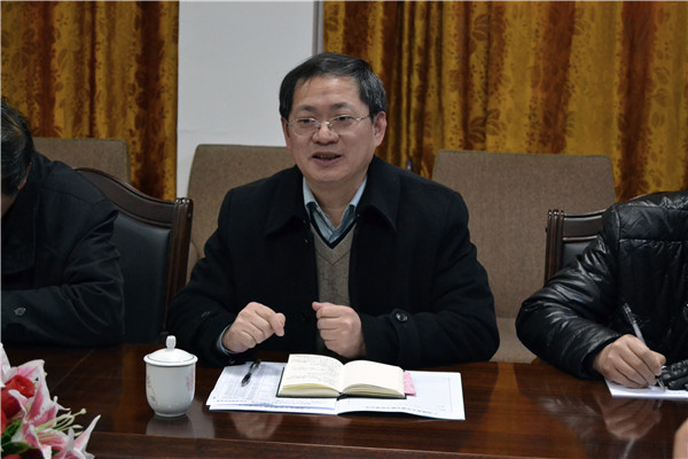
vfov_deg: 16.6
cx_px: 344
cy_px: 230
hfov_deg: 24.6
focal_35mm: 82
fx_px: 1577
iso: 3200
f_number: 5.6
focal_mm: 55
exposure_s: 1/50
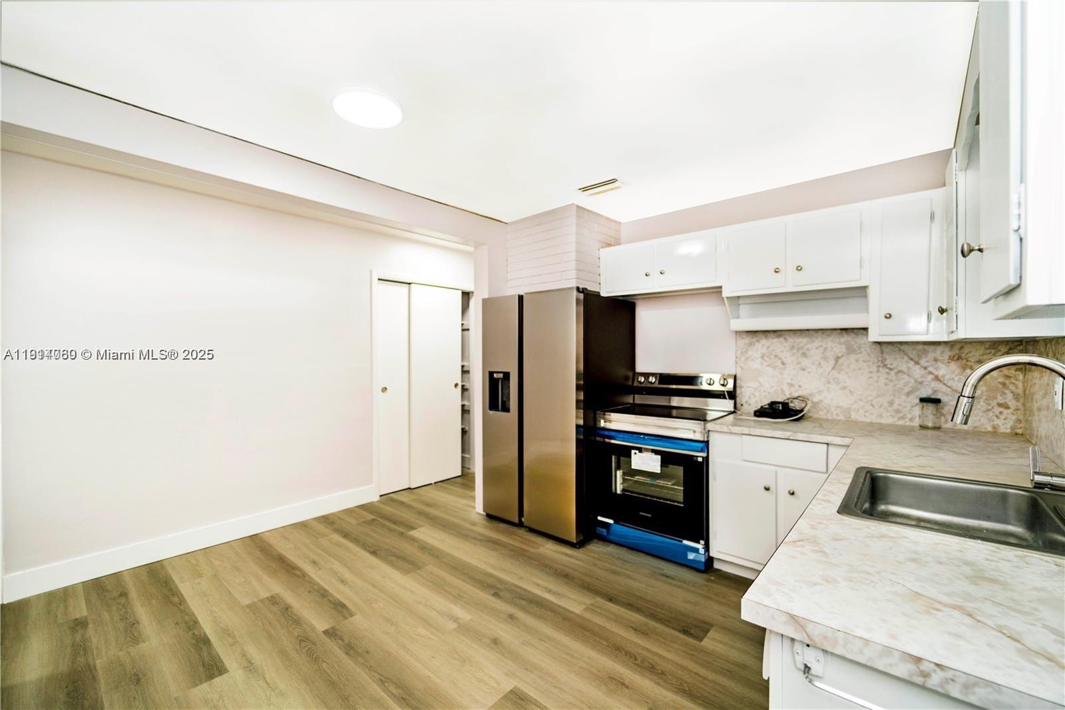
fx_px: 414
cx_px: 532
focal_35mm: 14
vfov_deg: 81.2
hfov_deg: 104.3
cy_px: 355
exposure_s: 1/160
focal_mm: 14
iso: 400
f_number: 2.8
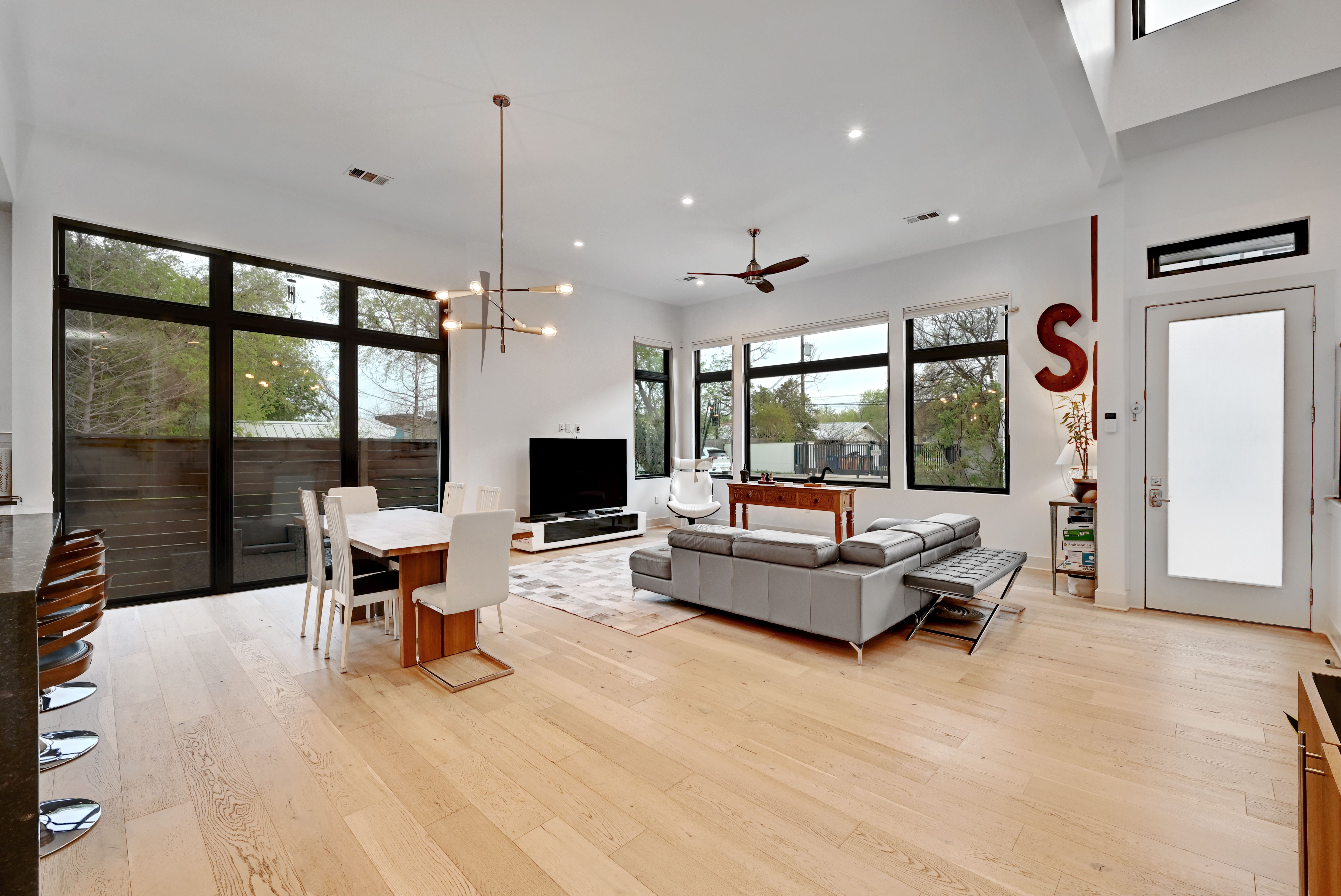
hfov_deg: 100.4
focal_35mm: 15
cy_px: 448
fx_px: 559
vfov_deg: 77.4
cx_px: 670
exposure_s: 1/6
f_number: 10
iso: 400
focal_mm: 15
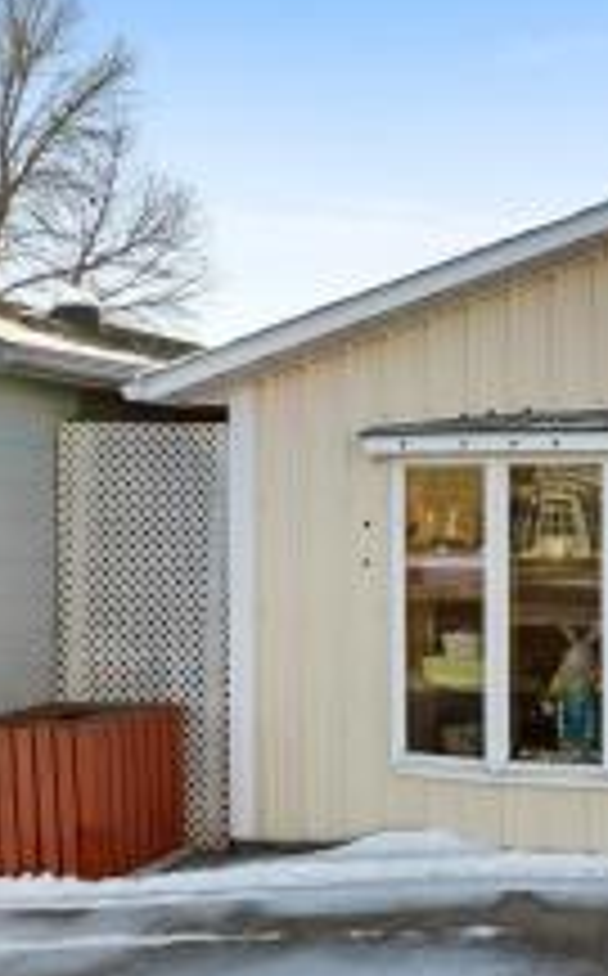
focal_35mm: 47
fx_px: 1250
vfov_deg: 42.6
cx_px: 784
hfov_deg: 24.1
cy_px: 549
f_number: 7.1
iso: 100
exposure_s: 1/400
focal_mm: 12.29
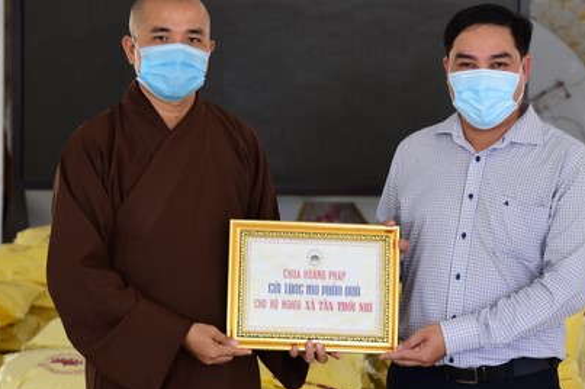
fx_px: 2046
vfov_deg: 10.9
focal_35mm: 126
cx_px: 347
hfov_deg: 16.3
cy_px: 141
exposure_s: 1/50
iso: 500
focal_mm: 78
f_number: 5.6
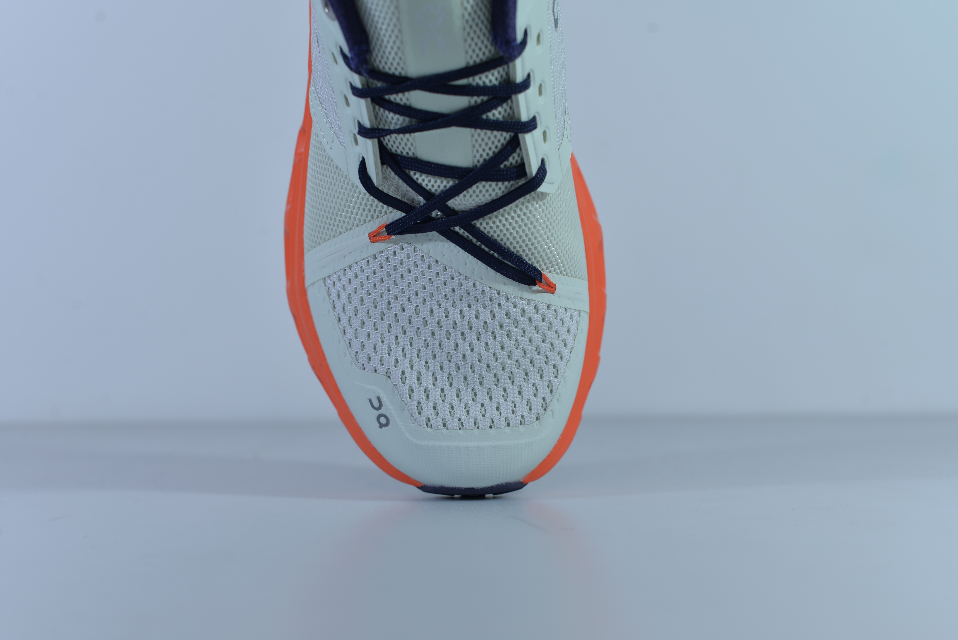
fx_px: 1331
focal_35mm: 50
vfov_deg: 27.0
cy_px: 320
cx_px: 479
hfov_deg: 39.6
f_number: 5.6
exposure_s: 1/320
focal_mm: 50
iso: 100
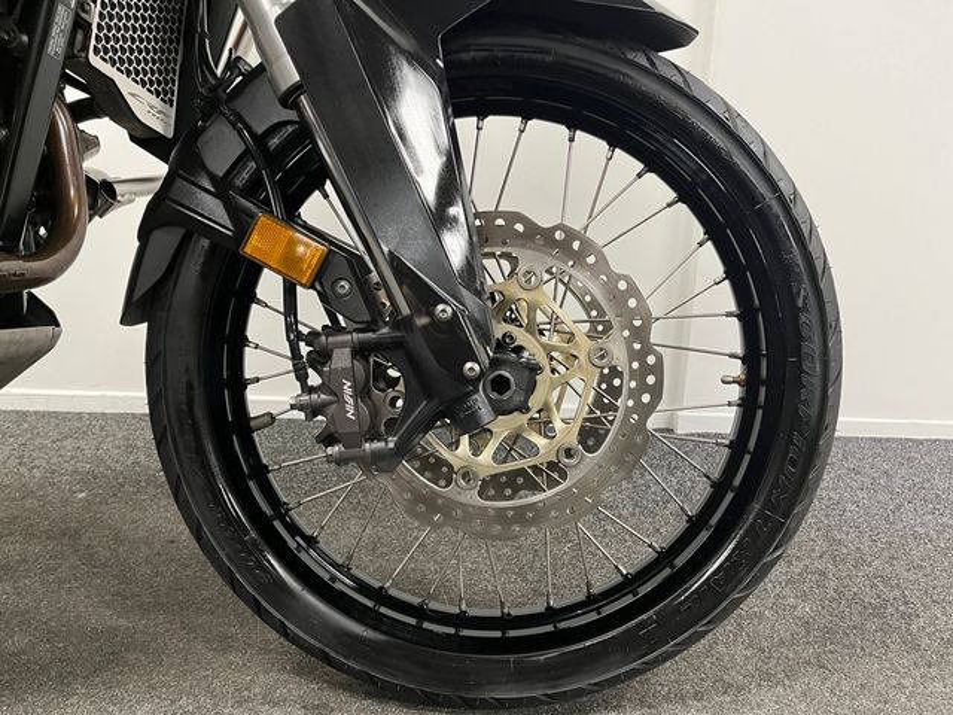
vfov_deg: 53.1
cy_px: 358
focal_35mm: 26
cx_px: 476
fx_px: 716
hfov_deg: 67.3
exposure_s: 1/50
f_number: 1.6
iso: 250
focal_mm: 5.1
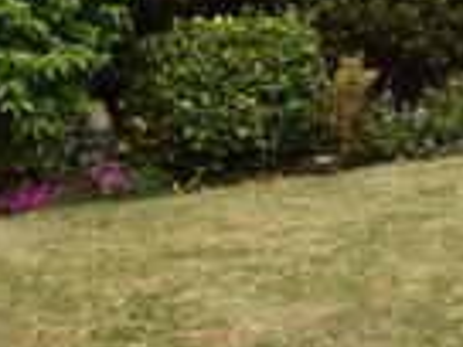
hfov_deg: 13.9
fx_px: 1458
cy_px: 185
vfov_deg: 13.6
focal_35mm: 109
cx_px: 1045
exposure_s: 1/200
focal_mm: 10
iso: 100
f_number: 7.1
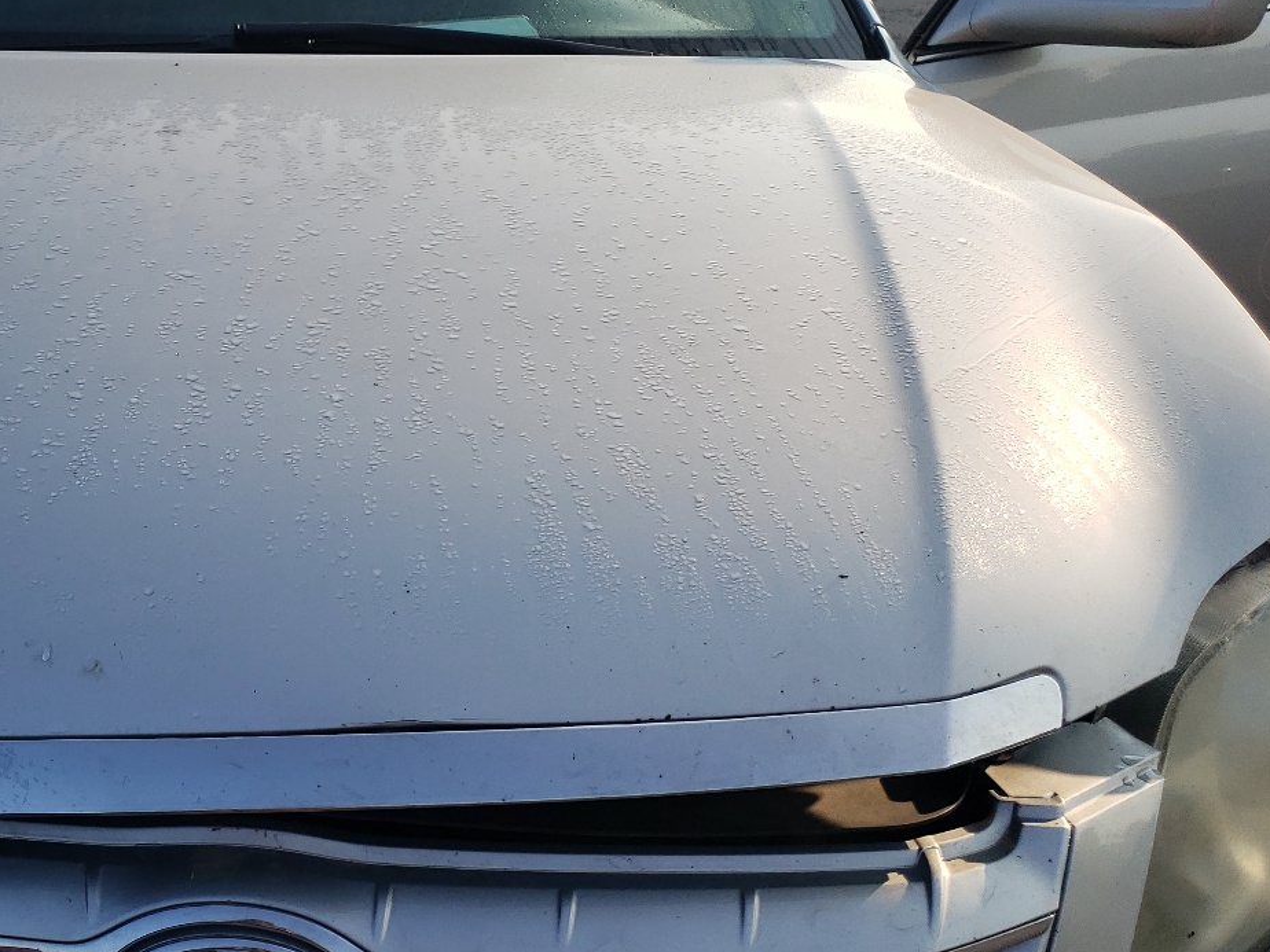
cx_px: 197
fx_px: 1651
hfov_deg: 39.8
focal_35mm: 45
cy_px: 437
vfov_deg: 32.2
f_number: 1.5
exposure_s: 1/2500
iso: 50
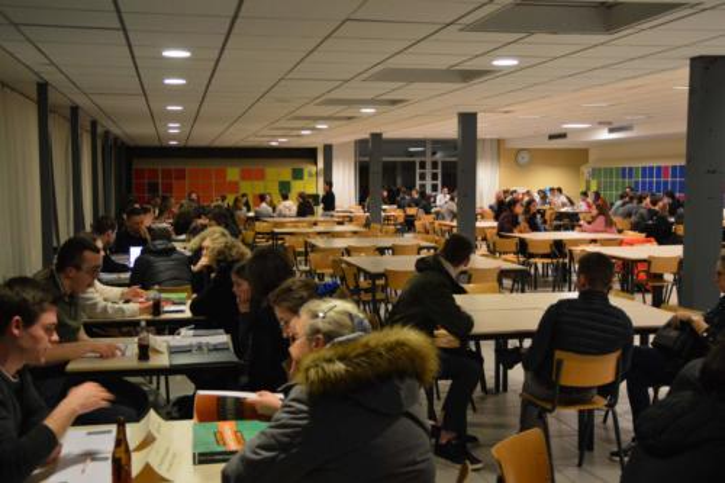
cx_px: 362
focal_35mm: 42
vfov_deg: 31.9
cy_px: 242
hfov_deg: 46.4
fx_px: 846
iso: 1600
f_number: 4
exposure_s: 1/60
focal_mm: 28
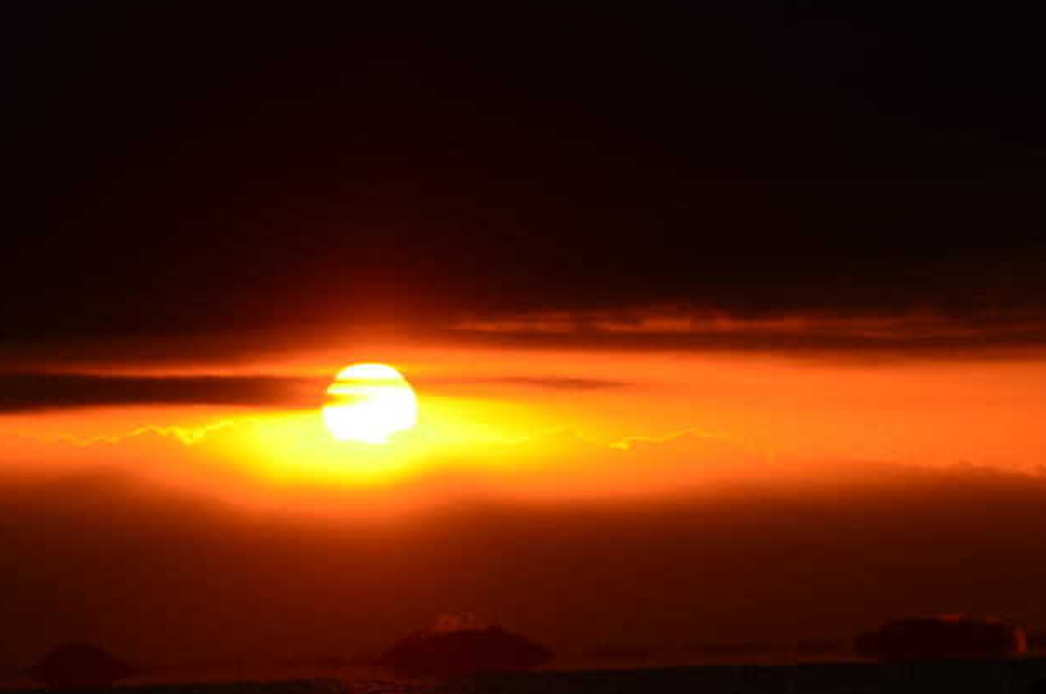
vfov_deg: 4.1
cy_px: 402
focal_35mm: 333
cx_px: 395
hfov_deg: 6.2
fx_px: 9653
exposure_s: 1/800
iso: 100
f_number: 5.6
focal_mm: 135
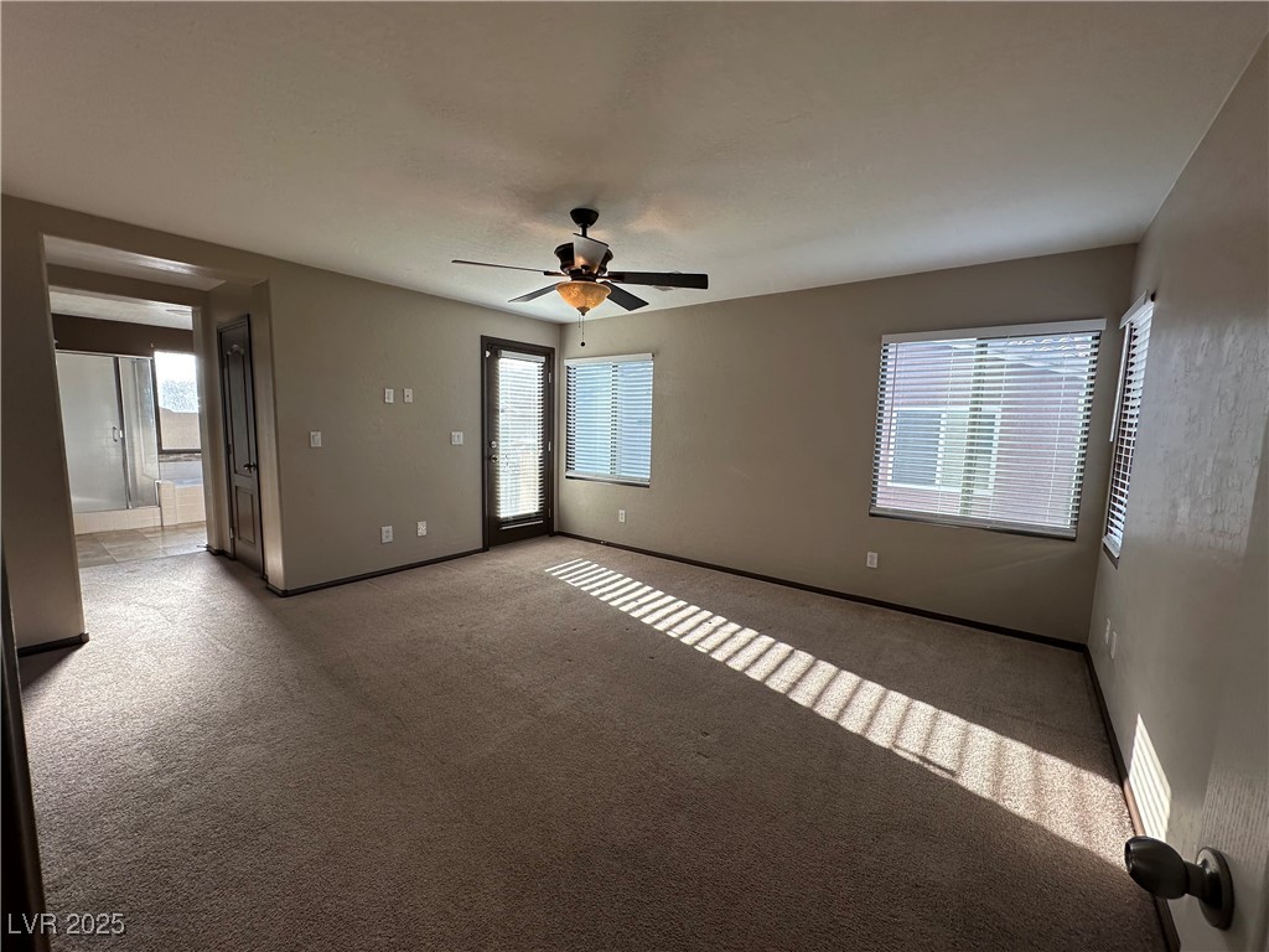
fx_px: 513
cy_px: 476
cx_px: 634
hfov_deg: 102.1
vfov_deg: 85.7
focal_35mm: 14
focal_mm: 2.22
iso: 40
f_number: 2.2
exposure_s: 1/140
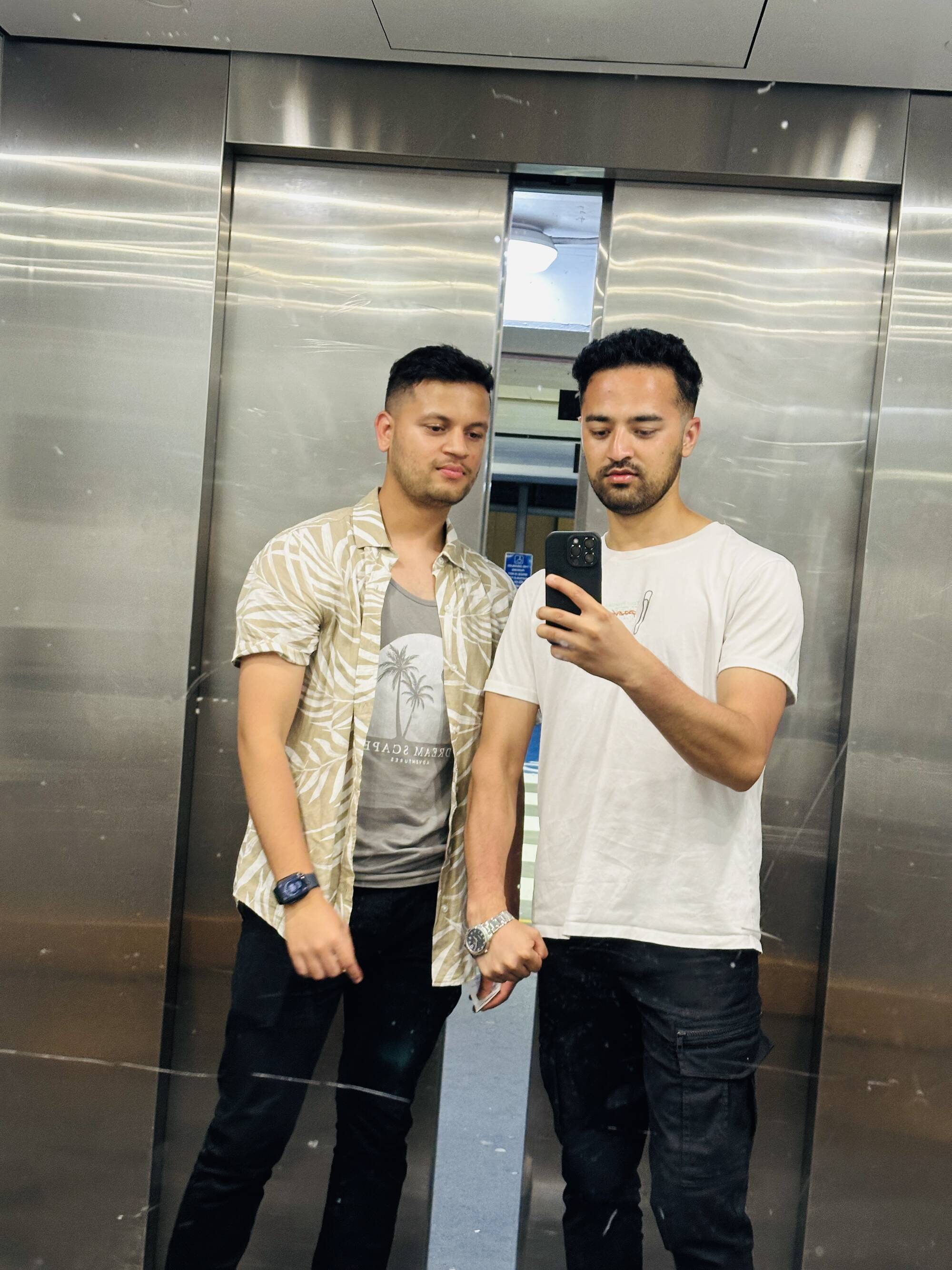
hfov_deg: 30.3
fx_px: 1760
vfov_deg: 39.7
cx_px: 476
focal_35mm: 48
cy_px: 635
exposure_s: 1/50
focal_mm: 6.86
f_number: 1.78
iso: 160
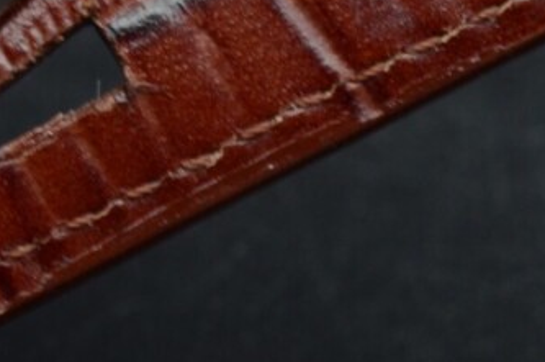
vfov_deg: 3.6
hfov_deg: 5.4
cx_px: -363
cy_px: -339
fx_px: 5714
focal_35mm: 378
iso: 500
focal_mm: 60
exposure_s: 1/30
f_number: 10
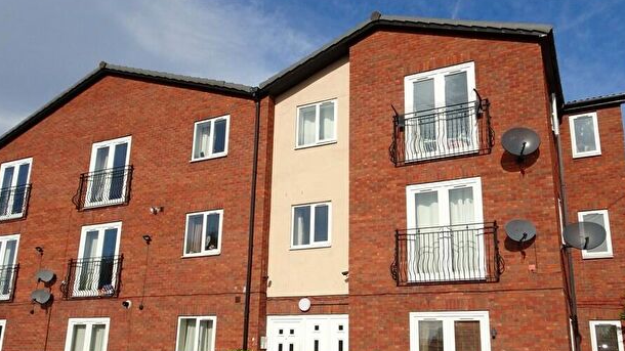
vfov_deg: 38.7
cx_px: 337
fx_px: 497
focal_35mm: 30
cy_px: 222
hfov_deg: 64.2
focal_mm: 4.1
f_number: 3.5
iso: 80
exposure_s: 1/1250
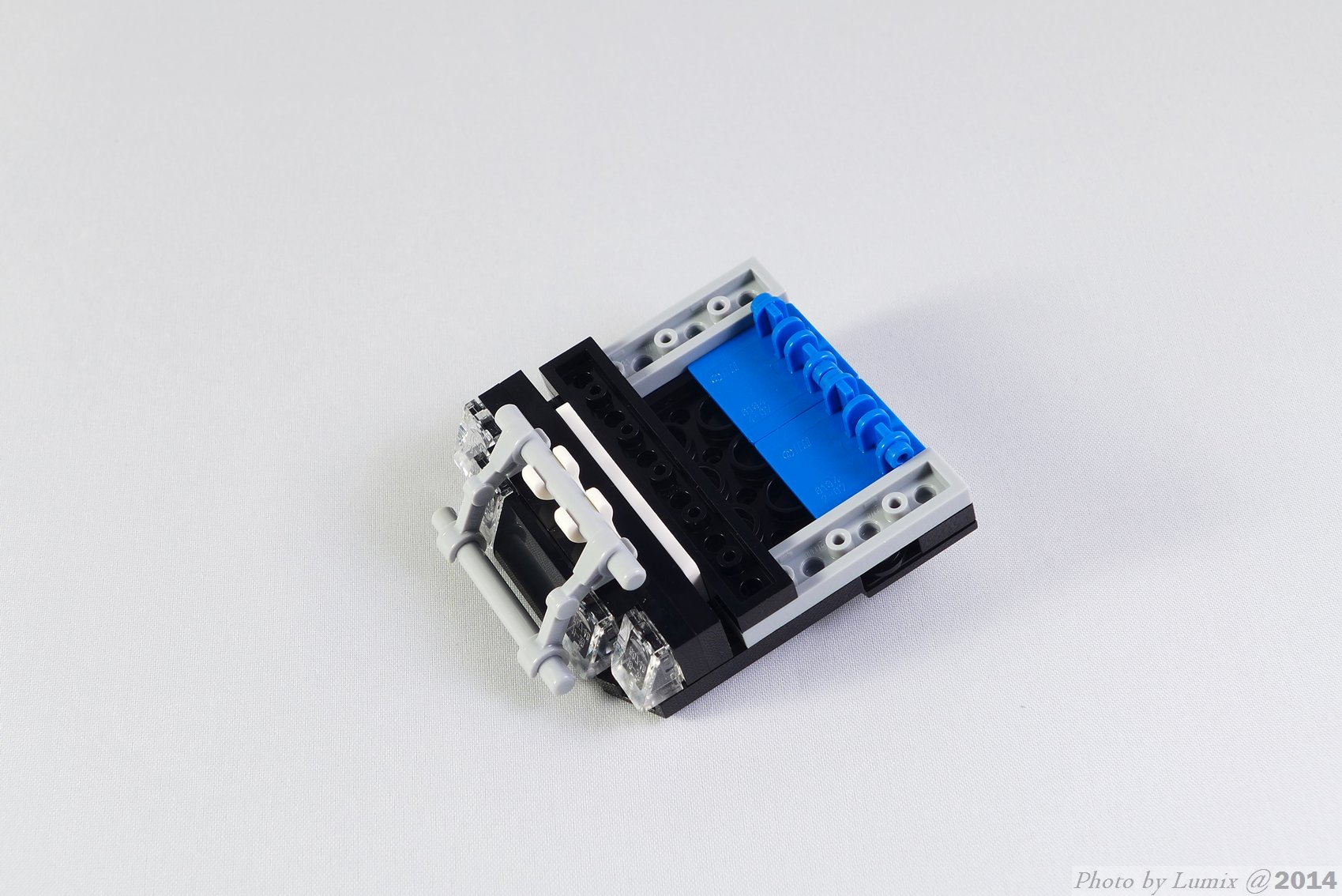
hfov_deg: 28.8
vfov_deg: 19.5
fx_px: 2610
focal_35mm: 70
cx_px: 671
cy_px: 448
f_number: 4.5
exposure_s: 1/2
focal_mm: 13.7
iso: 80
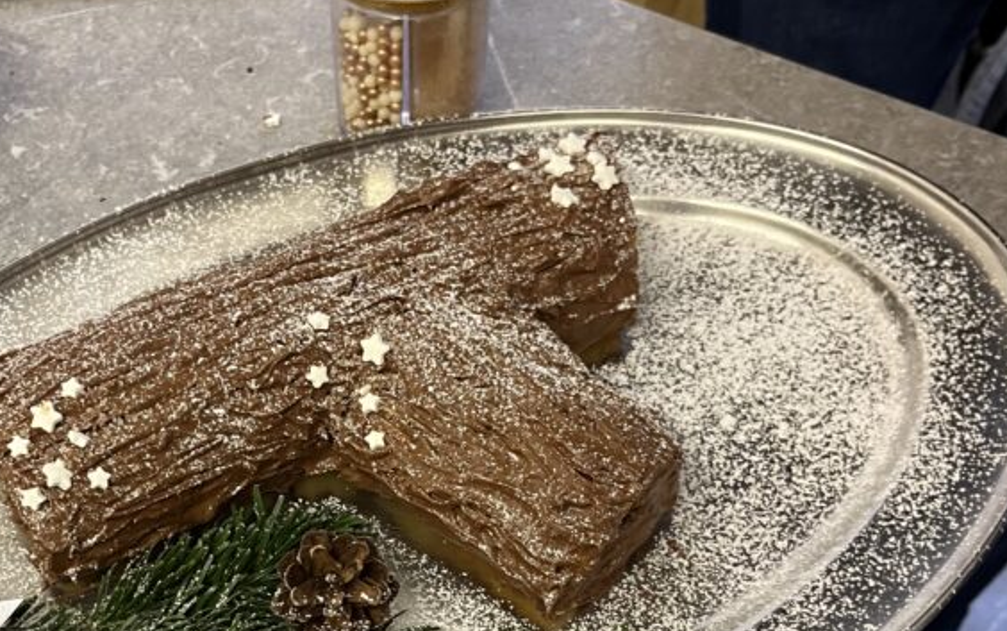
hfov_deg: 39.8
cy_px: 538
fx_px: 1373
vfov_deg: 25.2
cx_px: 343
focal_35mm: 50
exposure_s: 1/50
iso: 125
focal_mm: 5.1
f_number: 1.6
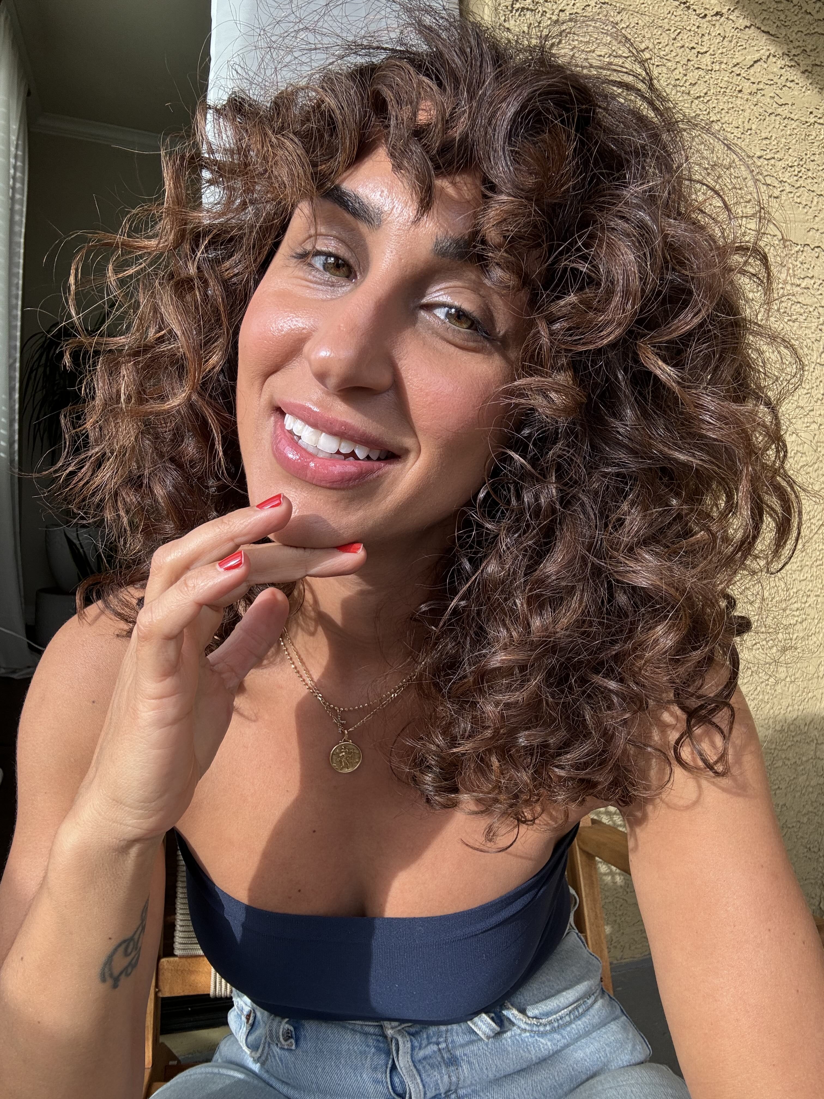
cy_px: 550
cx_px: 412
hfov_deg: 58.9
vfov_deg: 73.9
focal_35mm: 23
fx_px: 730
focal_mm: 2.69
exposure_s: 1/296
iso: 25
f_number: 1.9
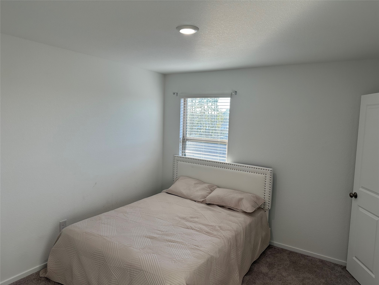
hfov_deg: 71.6
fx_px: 263
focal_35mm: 24
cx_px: 190
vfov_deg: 56.8
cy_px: 142
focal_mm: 6.86
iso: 80
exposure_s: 1/234
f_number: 1.78
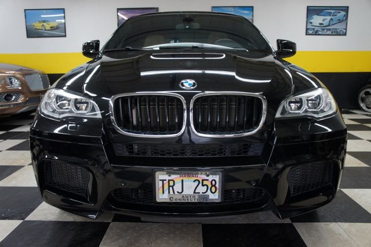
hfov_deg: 62.0
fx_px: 309
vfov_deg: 43.6
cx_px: 186
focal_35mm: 30
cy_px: 124
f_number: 4
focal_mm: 20
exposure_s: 1/30
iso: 200
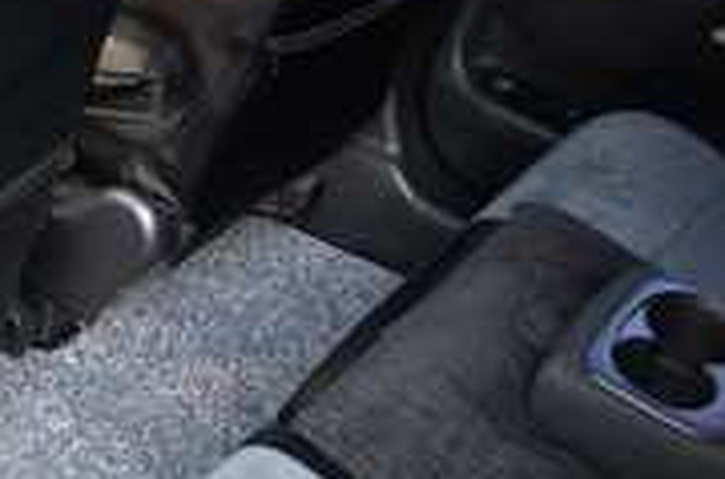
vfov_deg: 20.6
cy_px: 499
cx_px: -4
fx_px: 1265
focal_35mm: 63
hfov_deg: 29.8
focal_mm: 18
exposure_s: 1/30
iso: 800
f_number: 3.5
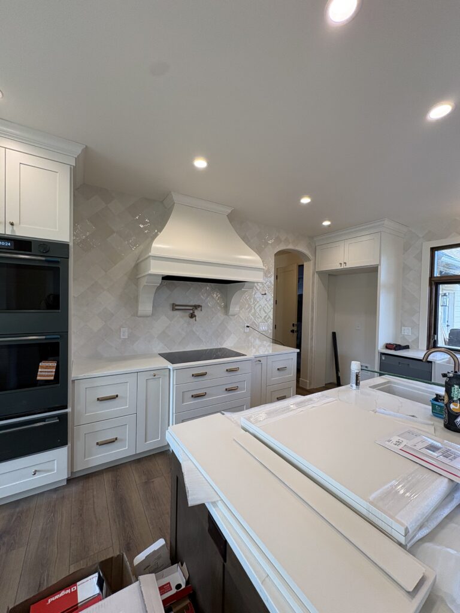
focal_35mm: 14
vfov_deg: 102.1
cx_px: 230
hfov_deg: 85.7
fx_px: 248
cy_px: 306
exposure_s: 1/120
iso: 100
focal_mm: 2.22
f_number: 2.2
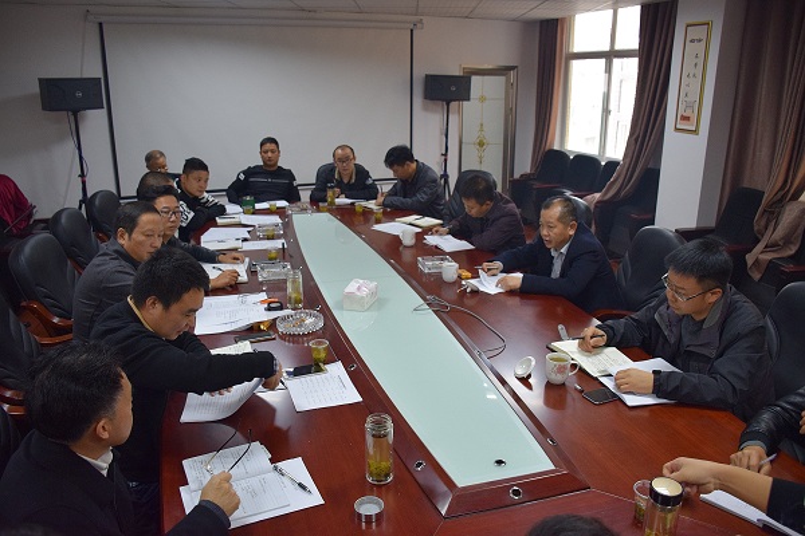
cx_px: 402
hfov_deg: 67.4
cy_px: 268
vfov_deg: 47.9
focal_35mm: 27
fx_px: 604
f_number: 3.5
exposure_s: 1/60
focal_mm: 18
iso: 1400
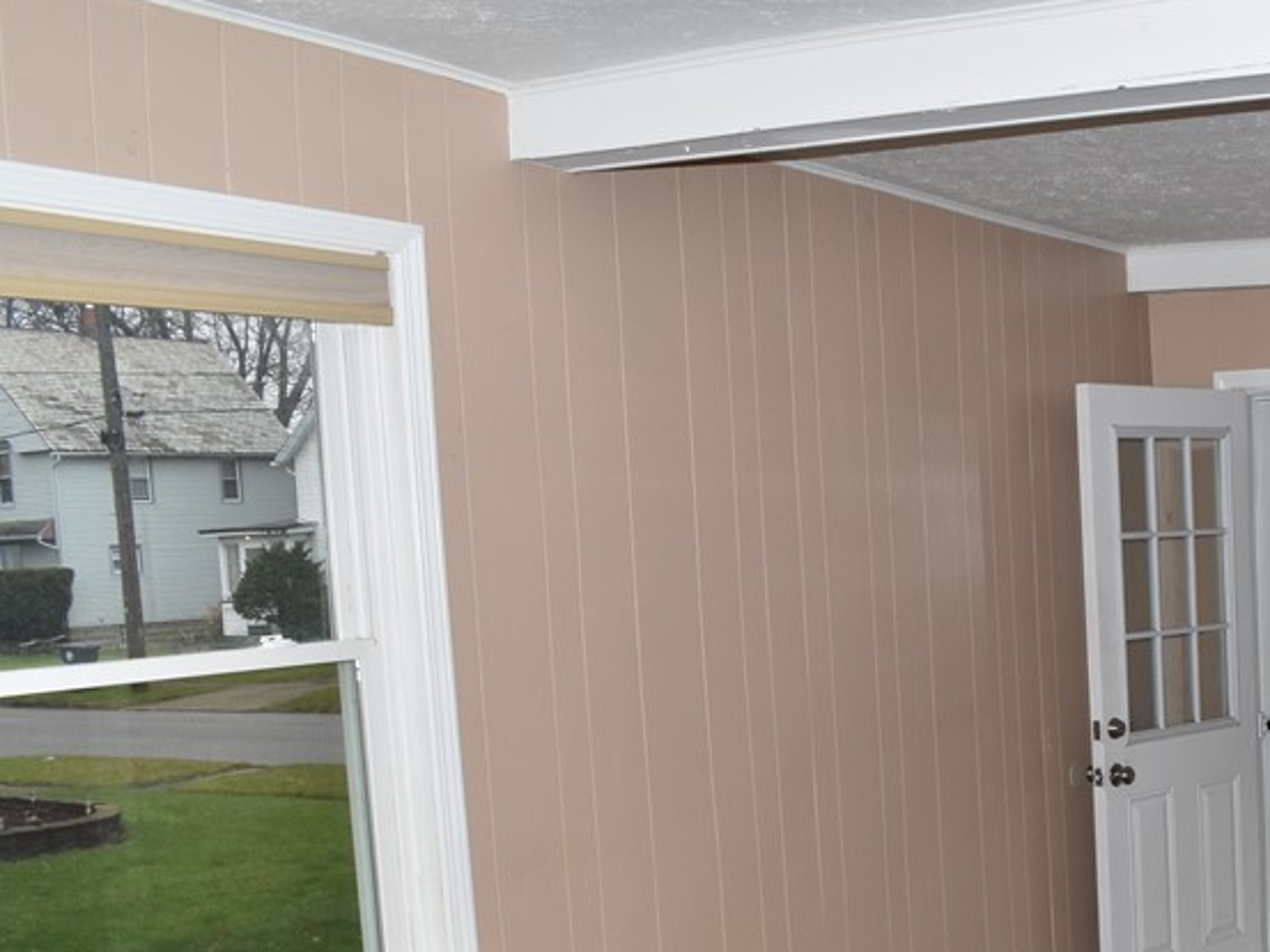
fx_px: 1872
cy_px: 826
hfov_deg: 35.7
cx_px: 1098
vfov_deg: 27.7
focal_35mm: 51
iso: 400
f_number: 7.1
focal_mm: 18
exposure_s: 1/200
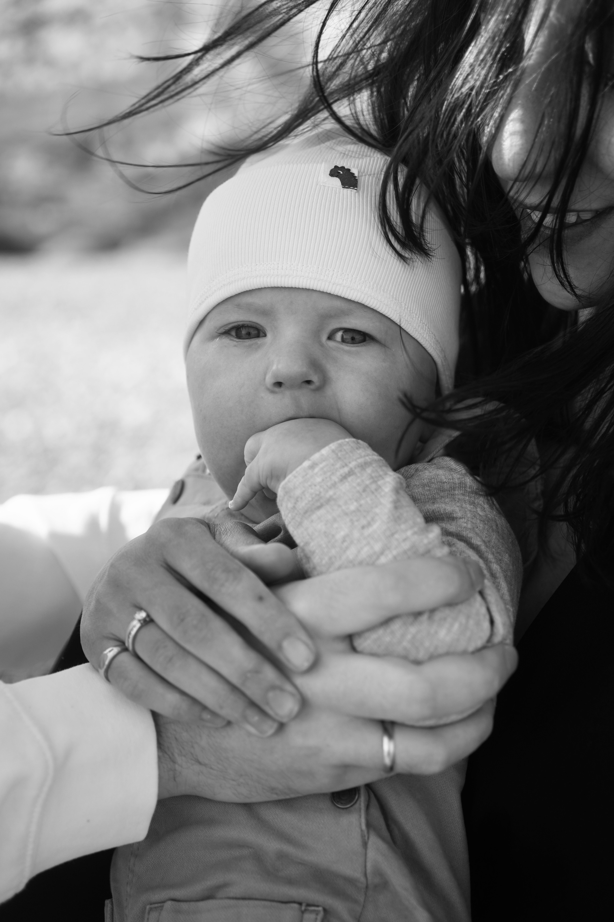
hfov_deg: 21.6
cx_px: 307
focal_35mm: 63
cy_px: 461
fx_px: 1612
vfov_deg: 31.9
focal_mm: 63
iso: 100
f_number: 4
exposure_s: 1/500
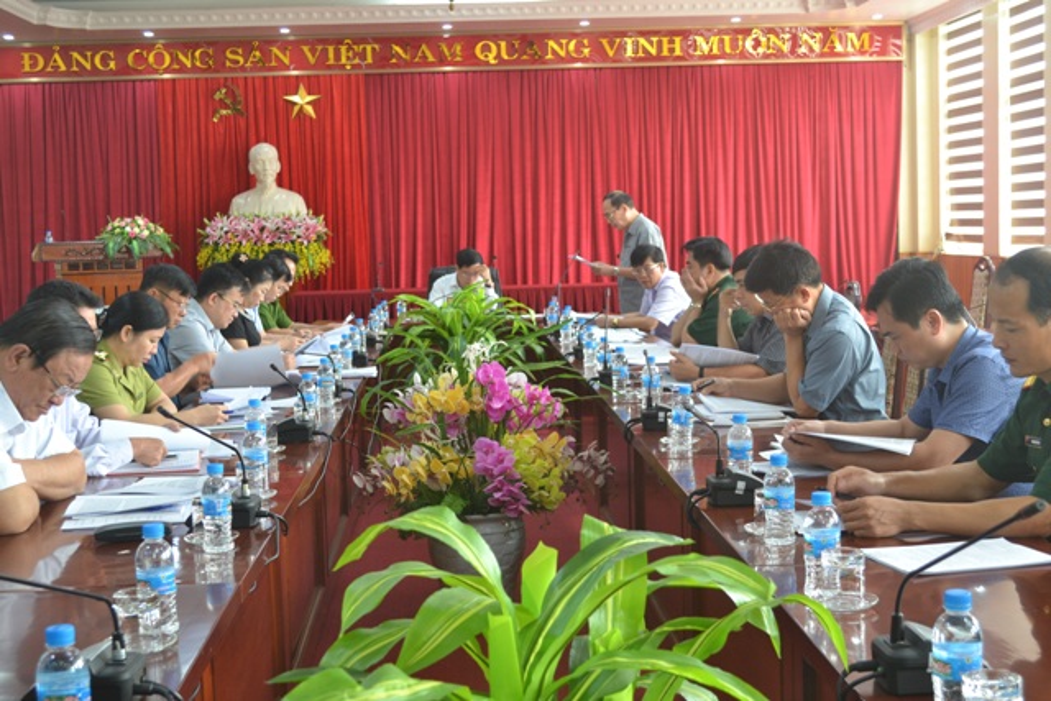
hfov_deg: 37.8
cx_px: 526
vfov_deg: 25.8
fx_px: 1533
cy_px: 350
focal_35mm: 52
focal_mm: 35
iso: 400
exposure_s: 1/15
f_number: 5
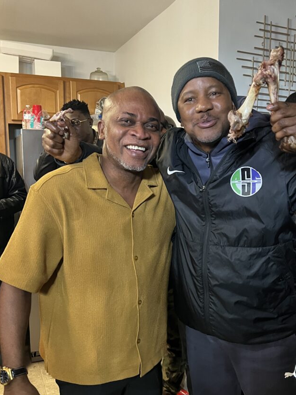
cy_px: 218
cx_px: 173
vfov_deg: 51.3
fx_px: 410
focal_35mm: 36
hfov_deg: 39.5
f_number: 1.5
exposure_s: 1/40
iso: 640
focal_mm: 5.7
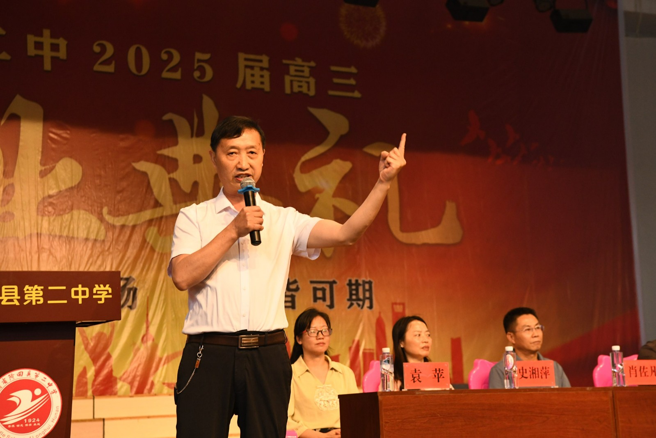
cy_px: 219
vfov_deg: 19.5
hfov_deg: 28.8
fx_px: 1276
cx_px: 328
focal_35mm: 70
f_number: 7.1
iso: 4000
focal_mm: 70
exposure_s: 1/160
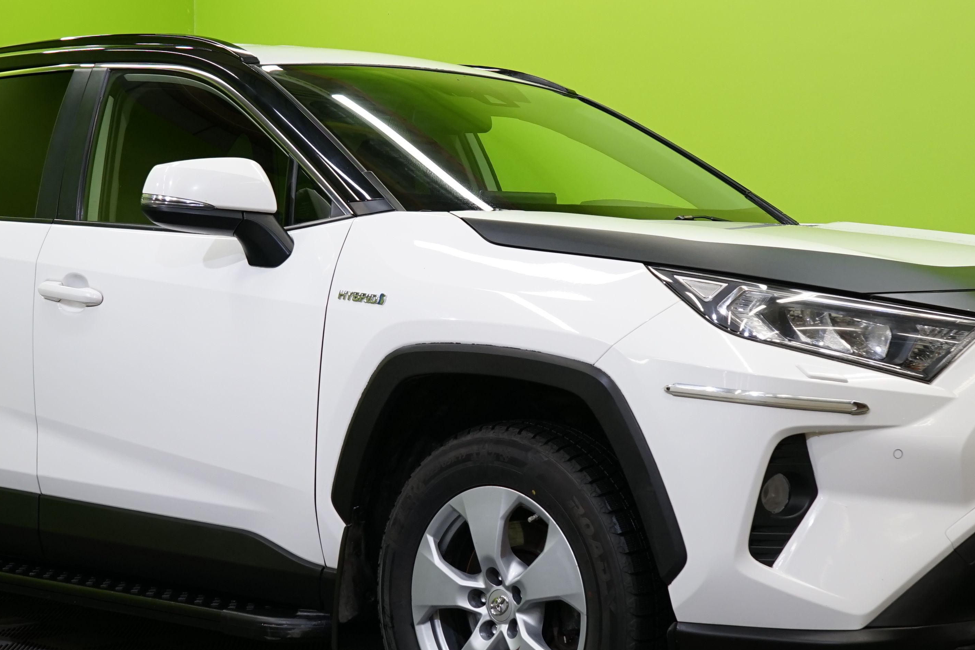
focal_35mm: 72
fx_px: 1950
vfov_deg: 18.9
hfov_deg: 28.1
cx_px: 478
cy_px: 302
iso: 500
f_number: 6.3
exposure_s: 1/30
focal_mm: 34
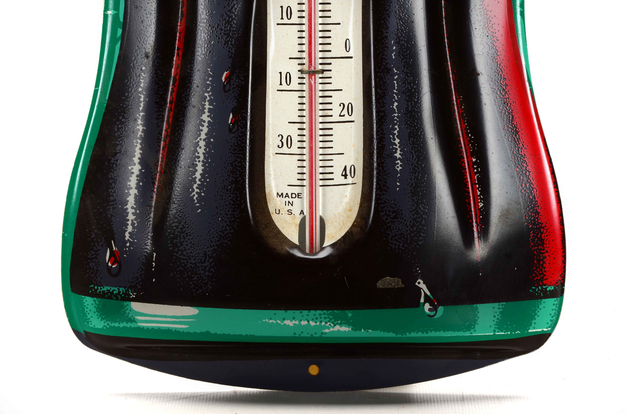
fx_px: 2729
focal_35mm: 158
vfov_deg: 8.7
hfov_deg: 13.1
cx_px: 312
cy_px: 207
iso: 200
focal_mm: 105
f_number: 20
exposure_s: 1/160
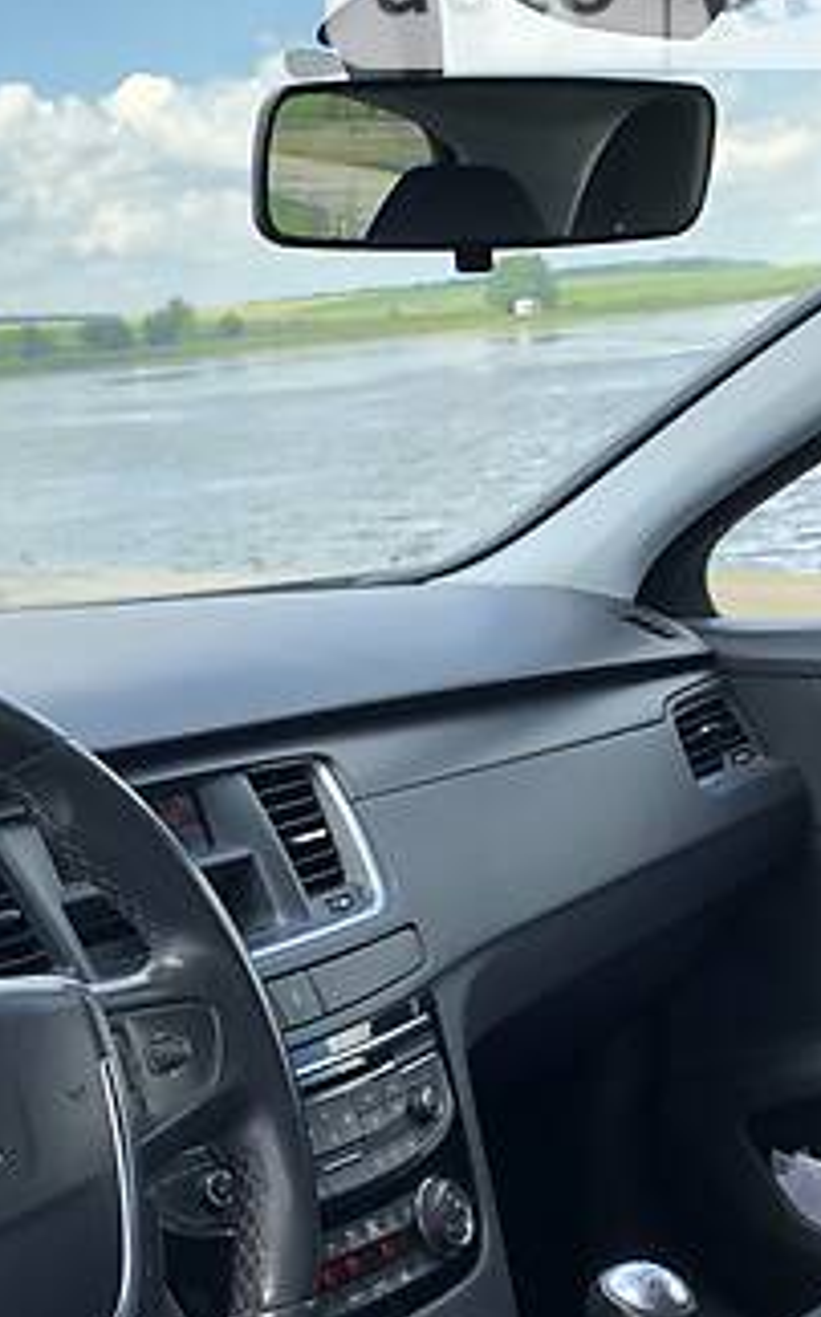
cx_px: 57
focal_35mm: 55
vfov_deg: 35.6
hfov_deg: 22.8
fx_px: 1972
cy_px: 1065
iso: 20
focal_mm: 4
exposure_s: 1/326
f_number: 1.8
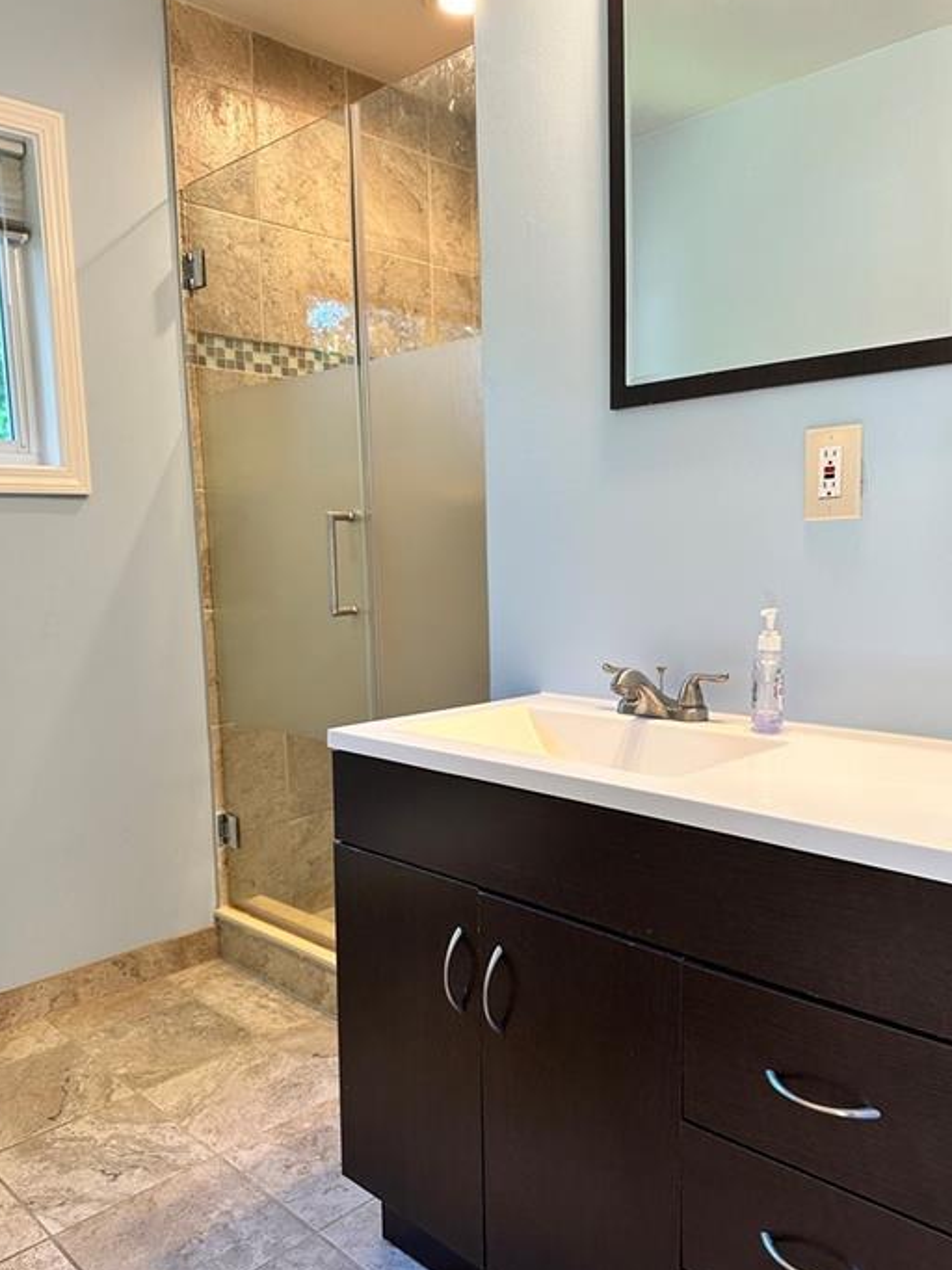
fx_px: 990
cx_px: 476
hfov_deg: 51.3
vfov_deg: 65.2
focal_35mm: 27
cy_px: 684
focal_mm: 6.86
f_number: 1.78
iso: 125
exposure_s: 1/60
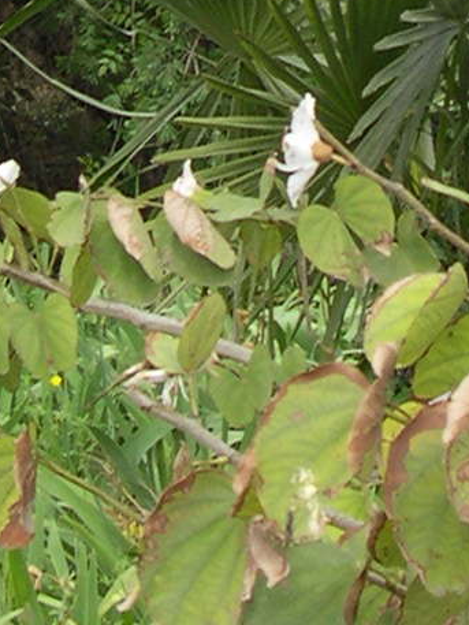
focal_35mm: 189
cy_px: -316
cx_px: 369
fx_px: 3413
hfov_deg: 7.8
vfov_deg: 10.1
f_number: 7.6
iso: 100
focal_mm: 8
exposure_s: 1/101
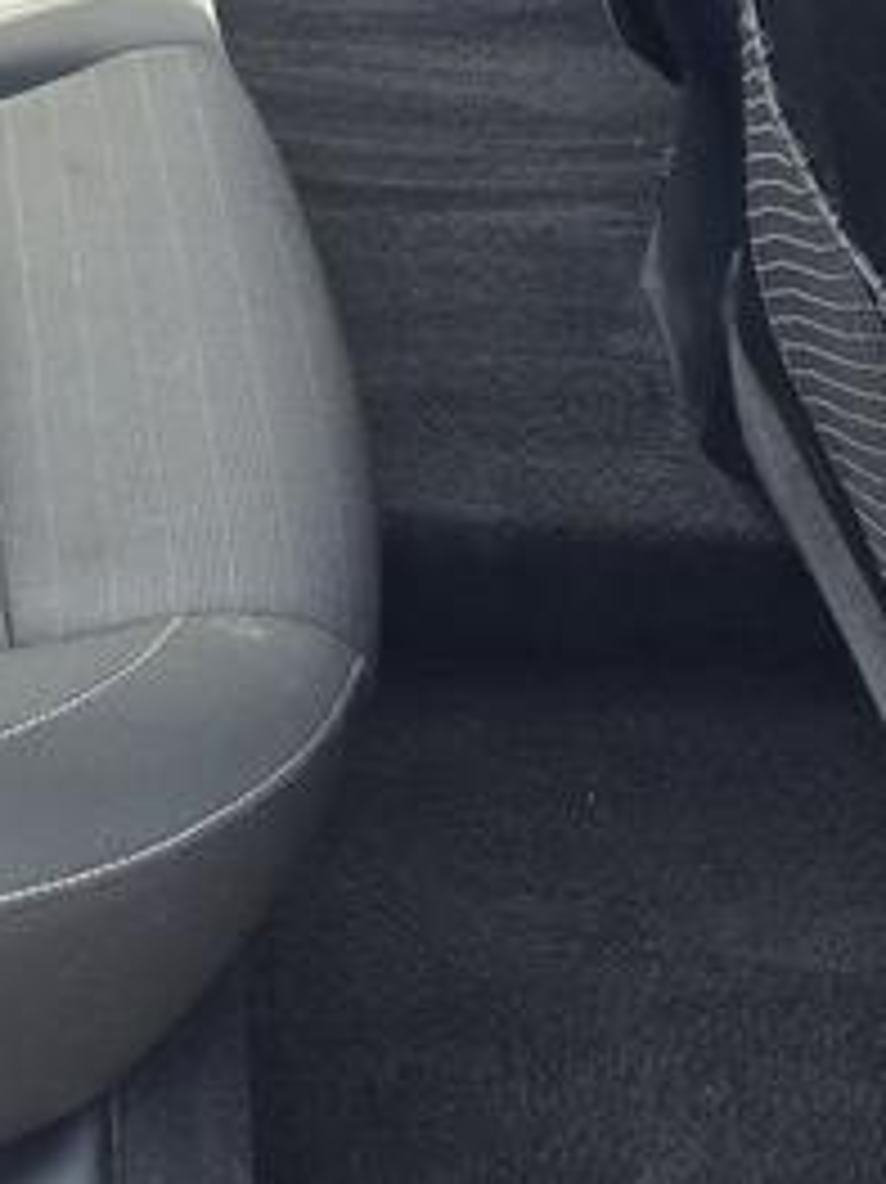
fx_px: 2869
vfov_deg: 23.1
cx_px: -265
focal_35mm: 84
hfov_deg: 16.6
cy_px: 288
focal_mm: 6.25
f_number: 1.7
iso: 40
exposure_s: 1/180
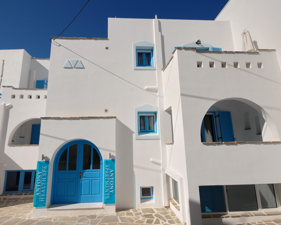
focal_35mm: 18
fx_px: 150
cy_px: 110
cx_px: 125
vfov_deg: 73.8
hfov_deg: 86.0
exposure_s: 1/400
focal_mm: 10
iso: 100
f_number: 10
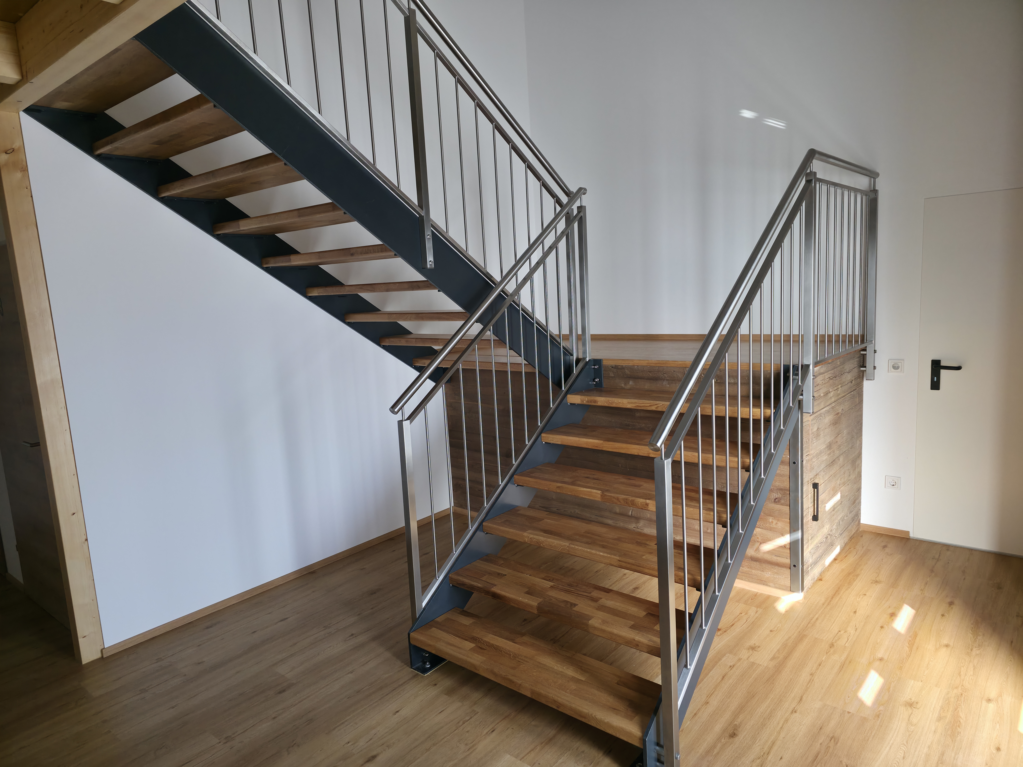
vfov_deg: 58.9
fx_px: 680
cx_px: 512
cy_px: 384
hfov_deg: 73.9
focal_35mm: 23
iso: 160
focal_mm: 6.3
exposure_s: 1/180
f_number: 1.7
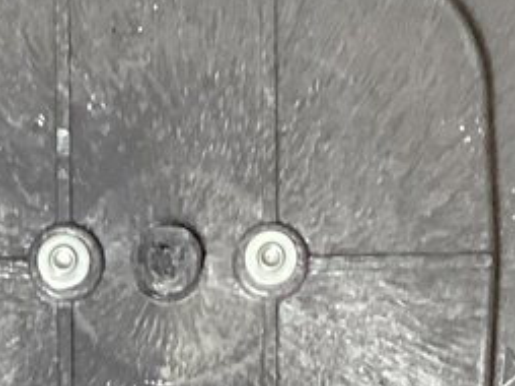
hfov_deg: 10.7
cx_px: 127
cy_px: 931
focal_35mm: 185
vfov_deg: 7.5
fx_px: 2750
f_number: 2.4
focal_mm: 3.3
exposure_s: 1/40
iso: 320
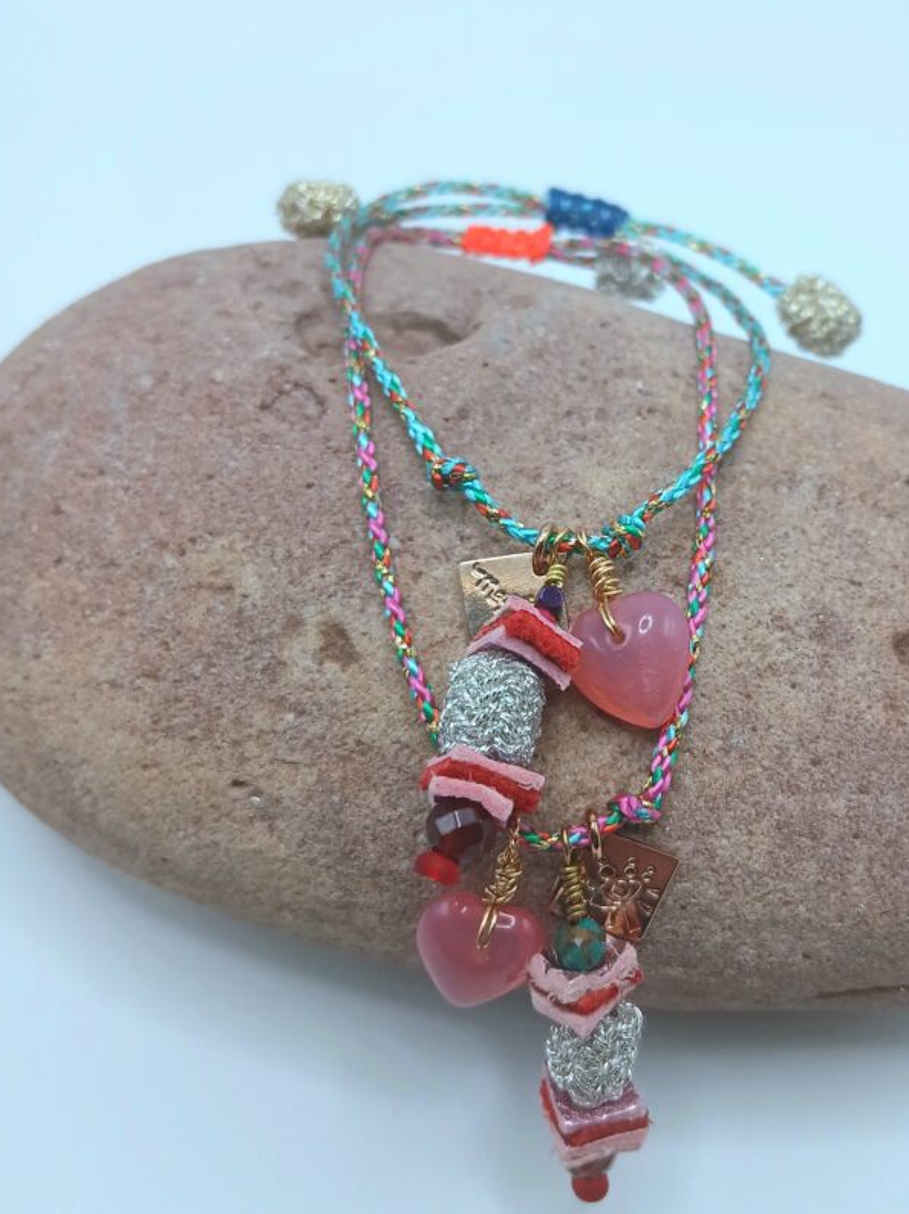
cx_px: 598
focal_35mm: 35
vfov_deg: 52.6
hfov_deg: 40.2
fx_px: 1226
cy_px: 595
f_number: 1.8
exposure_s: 1/60.2
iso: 80
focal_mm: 3.98
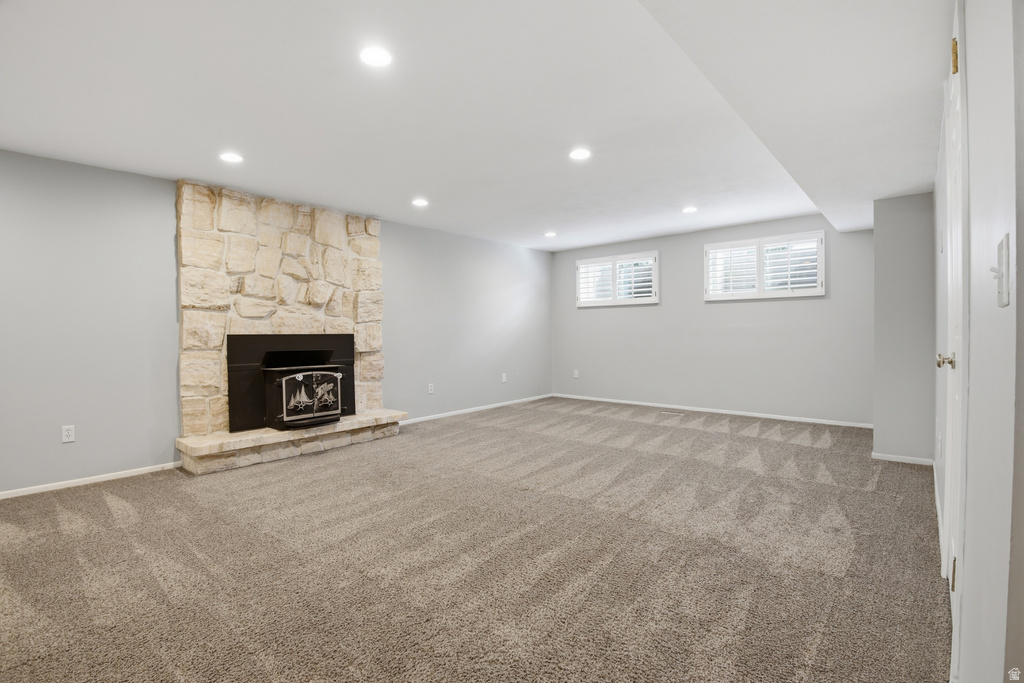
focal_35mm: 16
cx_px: 512
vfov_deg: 73.8
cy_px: 342
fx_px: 455
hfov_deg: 96.7
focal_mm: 16
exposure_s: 1/25
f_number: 9
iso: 250
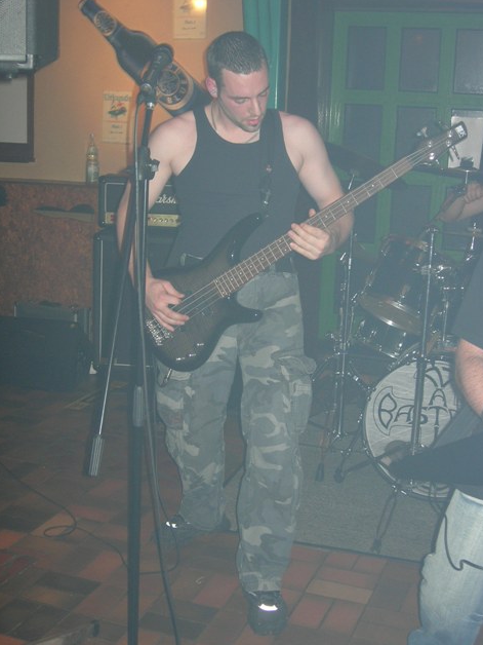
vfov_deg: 36.8
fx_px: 967
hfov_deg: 28.0
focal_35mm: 52
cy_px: 325
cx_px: 242
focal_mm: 10.6
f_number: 3.2
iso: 86
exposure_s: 1/60.1
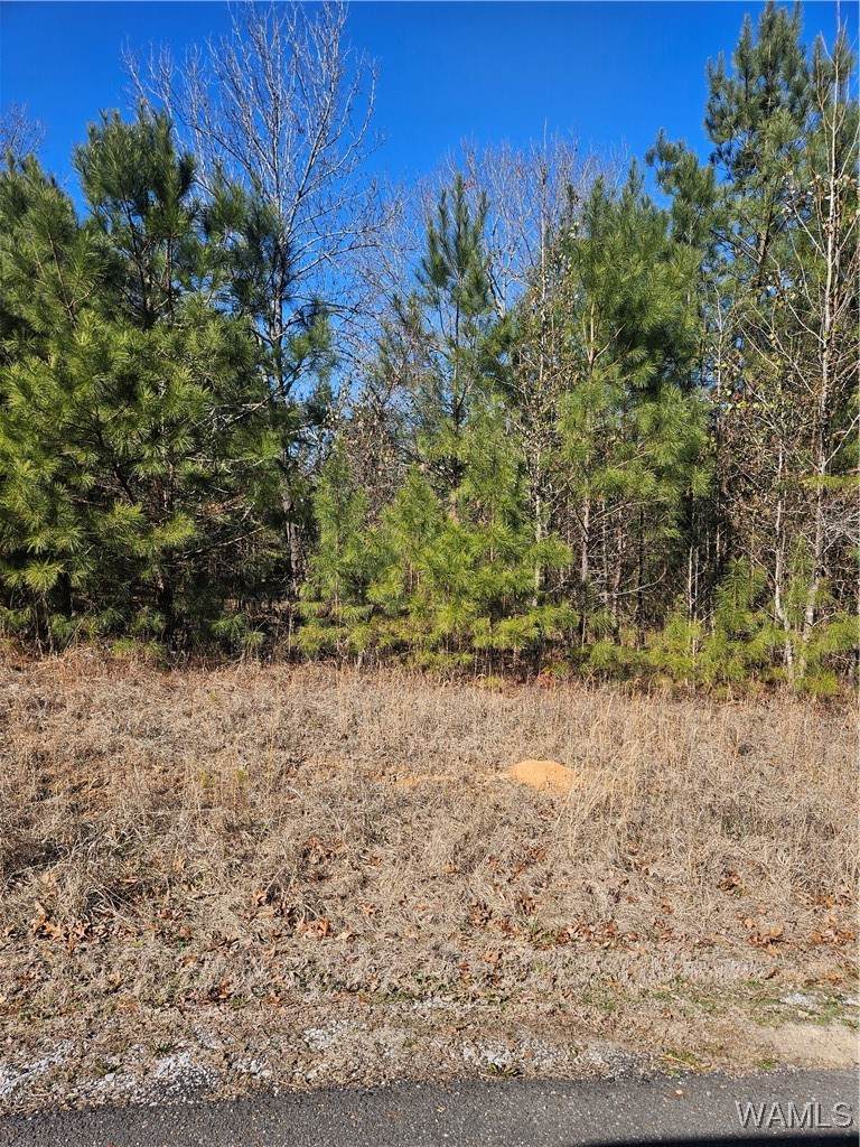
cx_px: 430
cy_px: 574
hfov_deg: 58.9
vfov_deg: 73.9
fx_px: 762
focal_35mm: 23
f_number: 1.8
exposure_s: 1/1300
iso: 25
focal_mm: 5.4
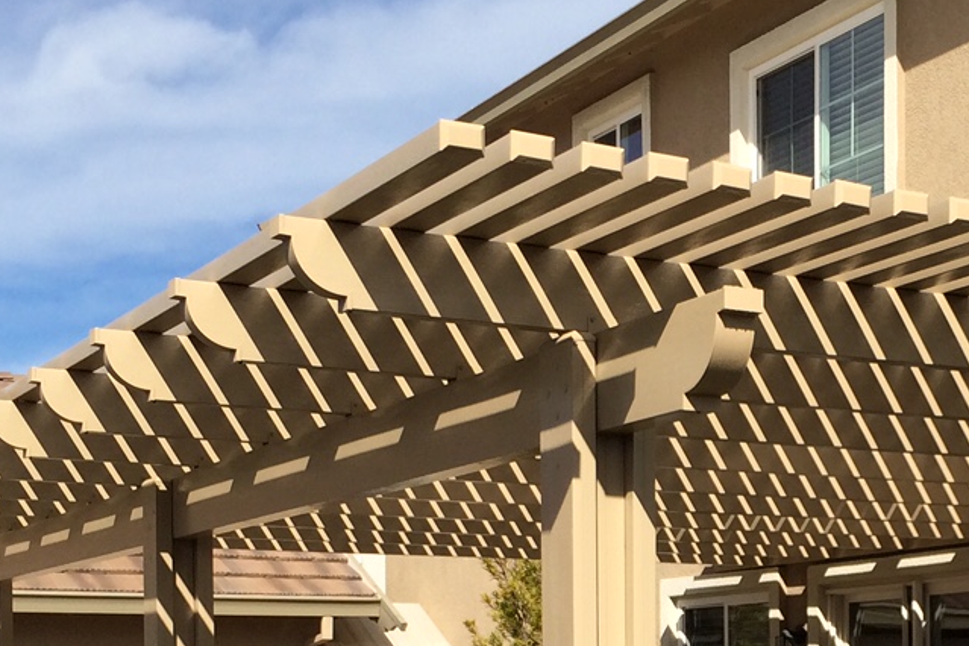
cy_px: 691
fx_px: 2072
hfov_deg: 25.7
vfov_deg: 17.2
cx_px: 831
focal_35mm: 77
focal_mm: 4.15
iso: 32
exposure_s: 1/2740
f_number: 2.2
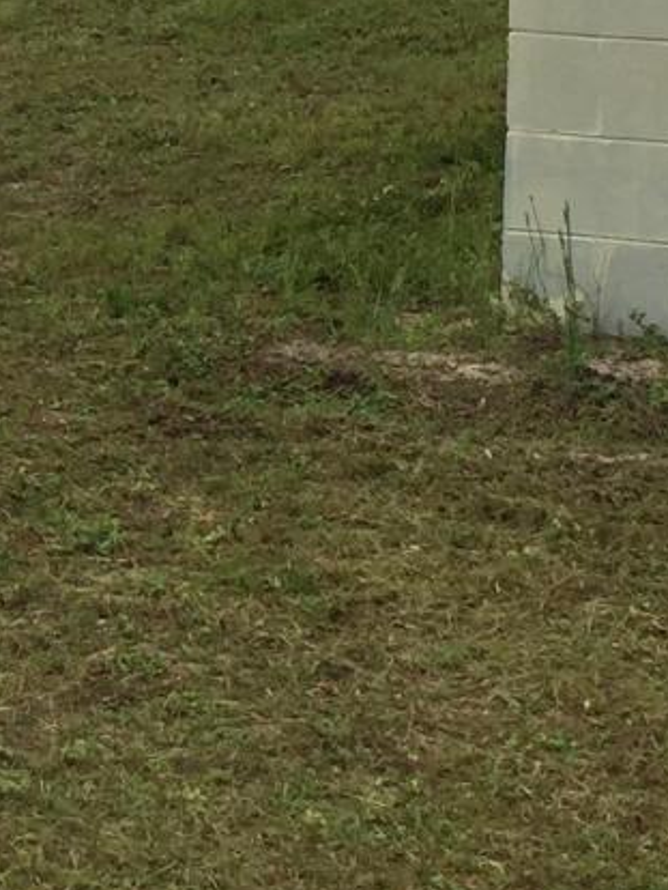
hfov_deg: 10.2
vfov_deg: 14.0
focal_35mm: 140
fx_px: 3598
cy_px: 181
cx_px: -354
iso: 32
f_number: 2.2
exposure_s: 1/1236
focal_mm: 4.15
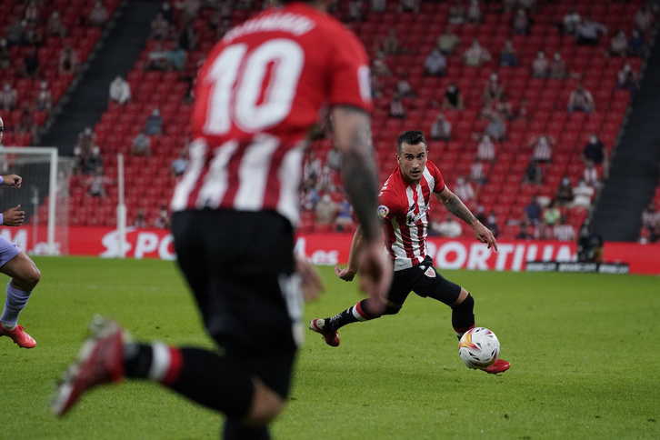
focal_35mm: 253
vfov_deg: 5.4
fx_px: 4638
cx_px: 330
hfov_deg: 8.1
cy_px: 220
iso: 6400
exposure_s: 1/1600
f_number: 5.6
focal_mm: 253
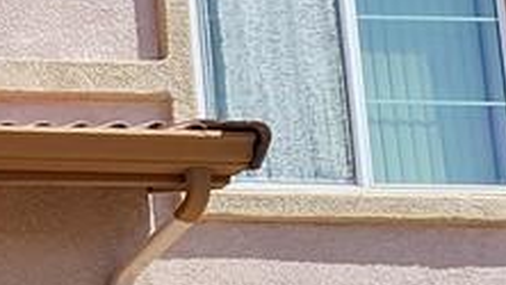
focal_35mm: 102
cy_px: 540
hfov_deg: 15.1
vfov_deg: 11.0
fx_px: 1369
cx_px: -613
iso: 50
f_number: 2.2
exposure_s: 1/1358
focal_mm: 2.2
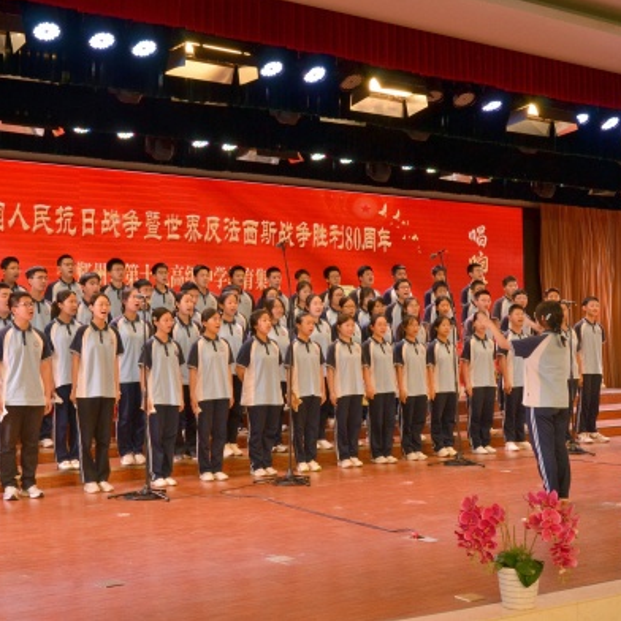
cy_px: 308
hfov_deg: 34.9
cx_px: 279
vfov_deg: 34.9
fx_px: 987
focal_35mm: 49
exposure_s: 1/80
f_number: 11
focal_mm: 25
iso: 1000
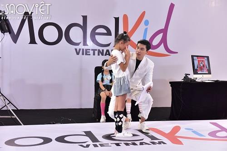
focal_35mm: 52
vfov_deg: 26.0
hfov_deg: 38.2
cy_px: 76
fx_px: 328
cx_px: 114
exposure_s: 1/250
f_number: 4
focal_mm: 52
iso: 3200
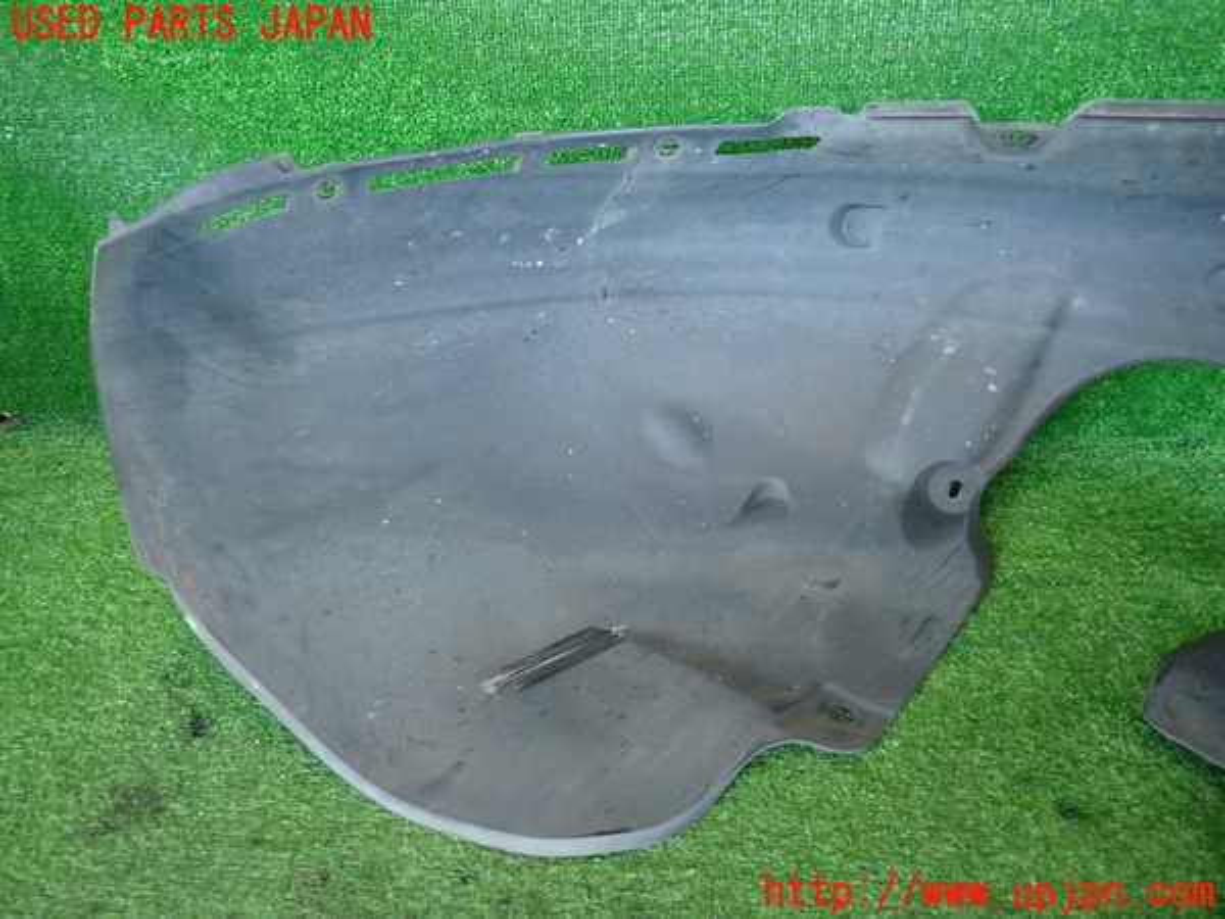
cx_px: 612
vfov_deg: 54.9
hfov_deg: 69.4
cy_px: 460
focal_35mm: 25
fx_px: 885
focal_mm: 4.5
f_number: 2
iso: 200
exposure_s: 1/30
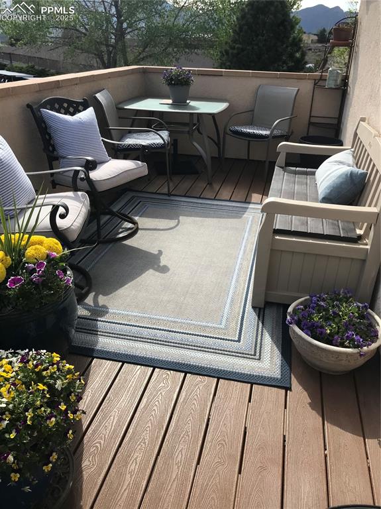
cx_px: 190
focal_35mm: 28
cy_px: 254
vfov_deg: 63.5
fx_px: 411
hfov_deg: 49.7
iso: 20
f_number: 1.8
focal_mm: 3.99
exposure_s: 1/1389
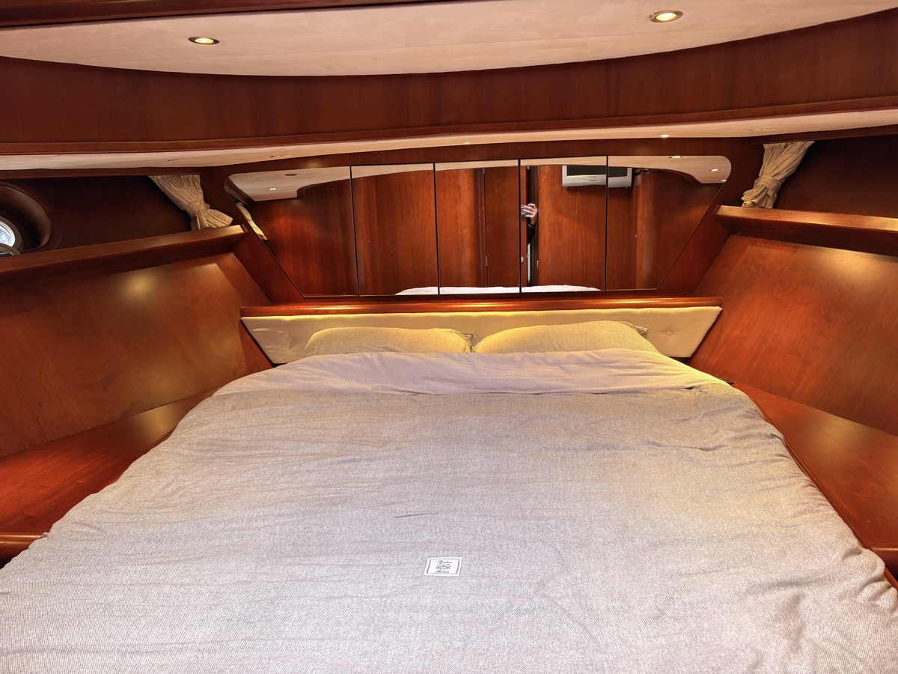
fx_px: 674
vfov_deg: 53.1
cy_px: 337
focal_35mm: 26
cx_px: 449
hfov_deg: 67.3
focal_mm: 5.96
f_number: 1.6
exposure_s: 1/50
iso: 64
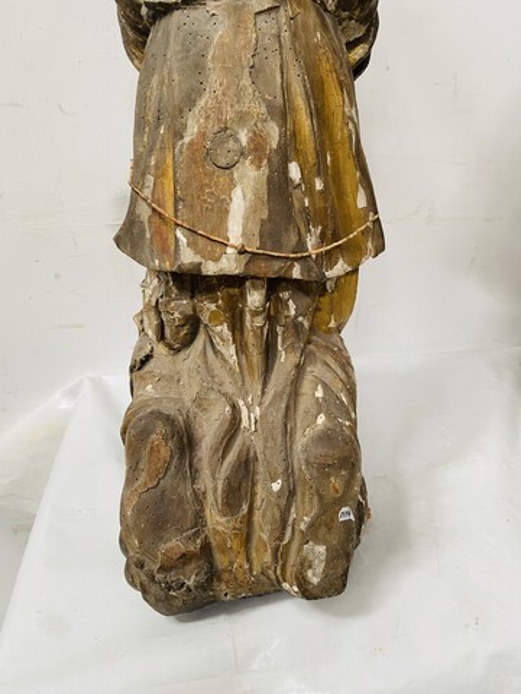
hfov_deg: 53.1
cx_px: 260
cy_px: 347
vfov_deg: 67.3
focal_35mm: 26
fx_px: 522
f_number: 1.8
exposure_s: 1/60
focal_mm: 4.25
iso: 160
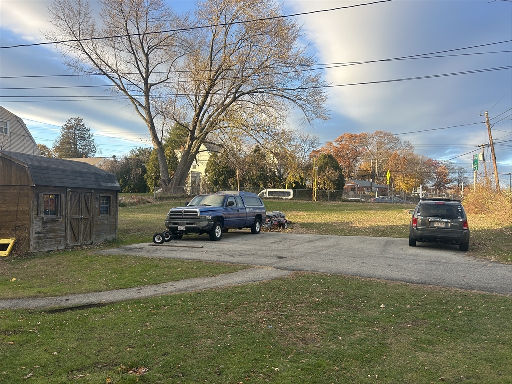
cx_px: 256
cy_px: 192
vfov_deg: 53.1
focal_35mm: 26
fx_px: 385
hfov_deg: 67.3
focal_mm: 5.7
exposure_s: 1/700
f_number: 1.5
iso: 50
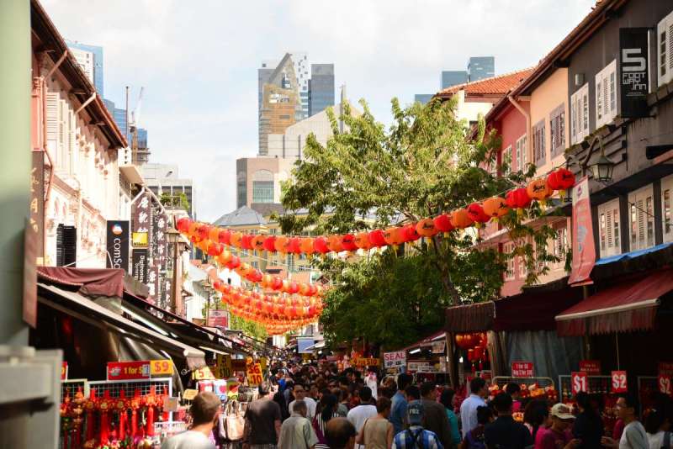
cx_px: 336
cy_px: 224
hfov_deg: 28.8
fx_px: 1309
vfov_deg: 19.5
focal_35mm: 70
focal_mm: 70
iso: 100
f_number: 4
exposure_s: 1/200
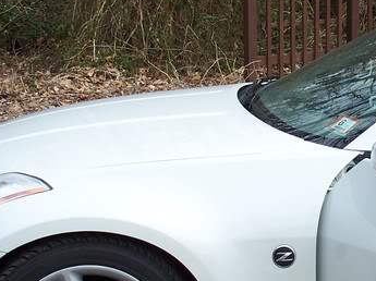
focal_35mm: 107
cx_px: 462
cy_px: 160
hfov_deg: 17.5
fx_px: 1161
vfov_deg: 13.8
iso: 80
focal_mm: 7.54
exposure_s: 1/320
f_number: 2.8
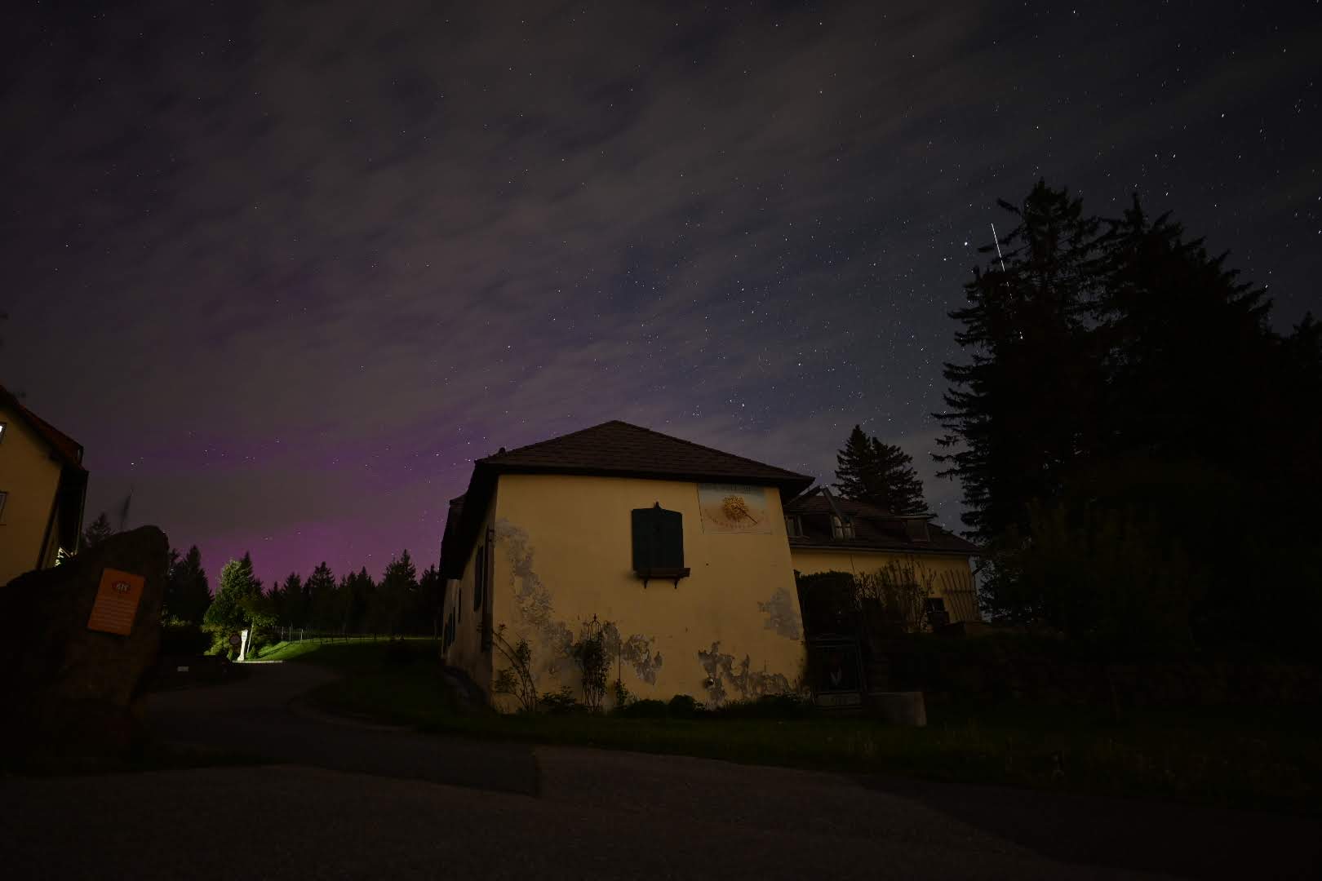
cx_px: 661
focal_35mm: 20
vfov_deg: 61.9
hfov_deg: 84.0
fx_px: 734
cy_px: 440
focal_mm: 20
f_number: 1.8
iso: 200
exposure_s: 30
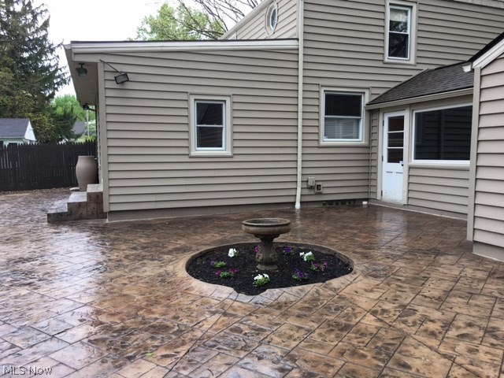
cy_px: 189
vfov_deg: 48.2
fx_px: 422
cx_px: 252
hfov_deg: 61.7
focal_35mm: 29
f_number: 2.2
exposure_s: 1/120
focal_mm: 4.15
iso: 32
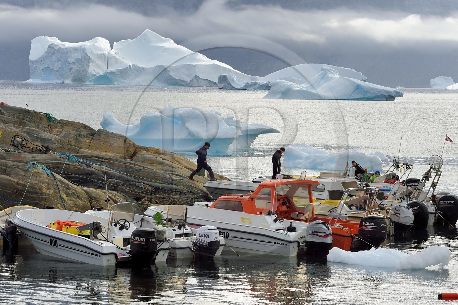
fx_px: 1589
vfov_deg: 10.9
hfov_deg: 16.4
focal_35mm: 125
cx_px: 229
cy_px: 152
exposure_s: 1/250
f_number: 13
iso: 200
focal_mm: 125
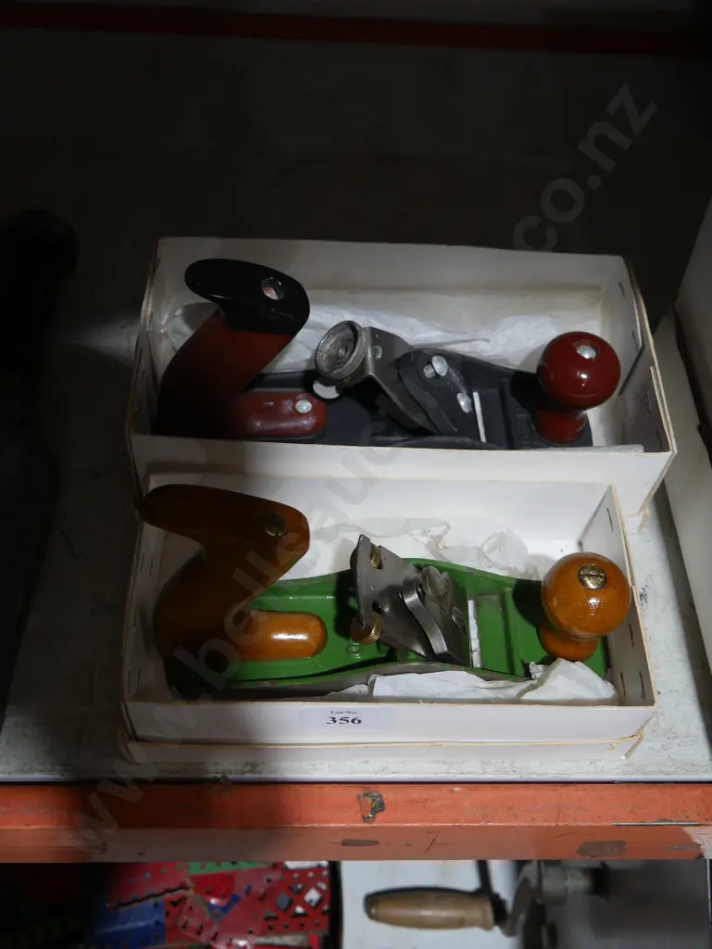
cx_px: 356
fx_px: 986
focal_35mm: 36
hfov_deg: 39.7
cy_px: 474
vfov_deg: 51.3
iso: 320
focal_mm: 18
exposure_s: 1/60
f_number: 4
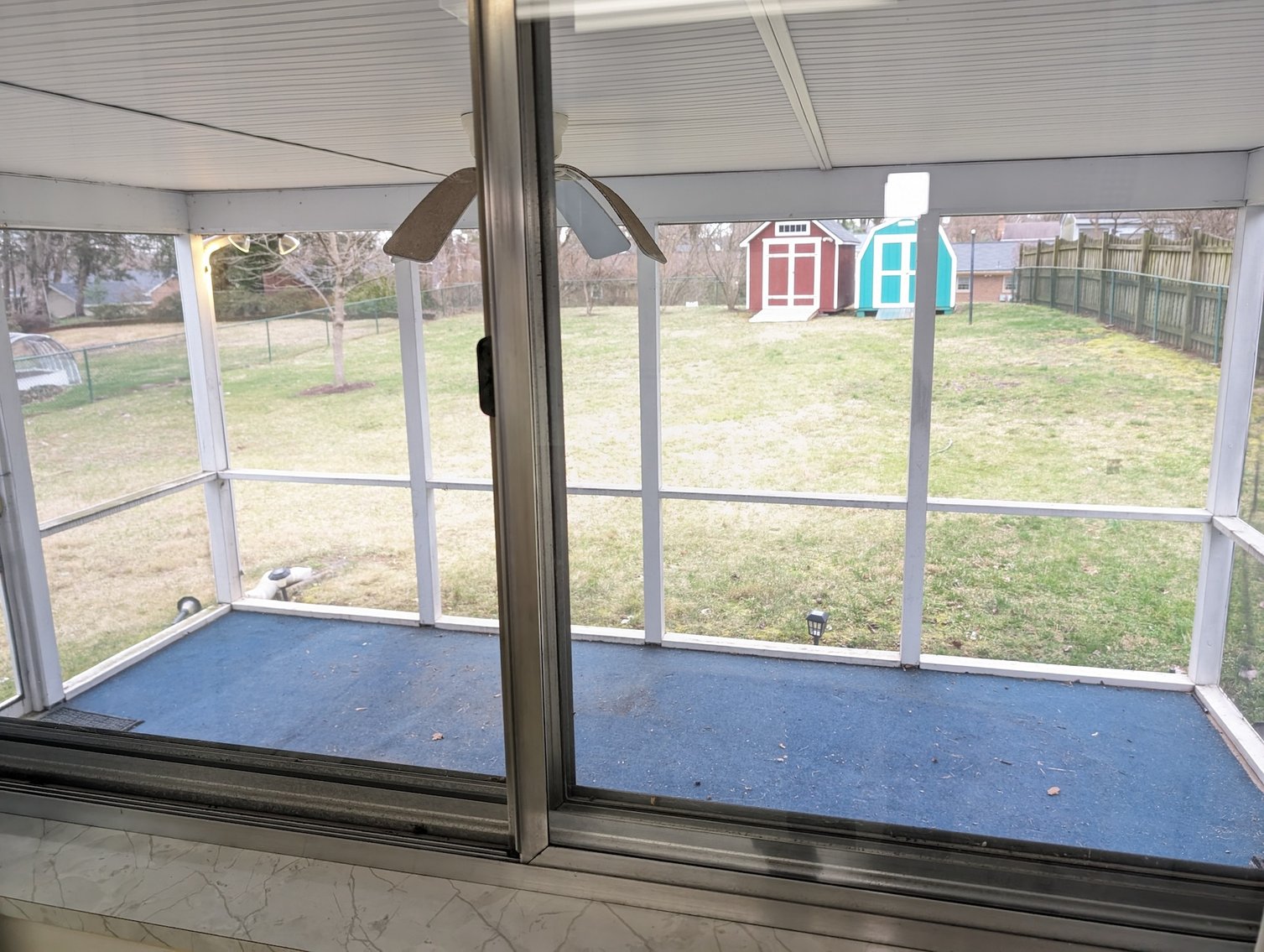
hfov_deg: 71.5
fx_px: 878
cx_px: 632
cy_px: 476
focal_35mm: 24
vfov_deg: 56.9
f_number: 1.68
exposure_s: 1/90
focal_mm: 6.9
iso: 156
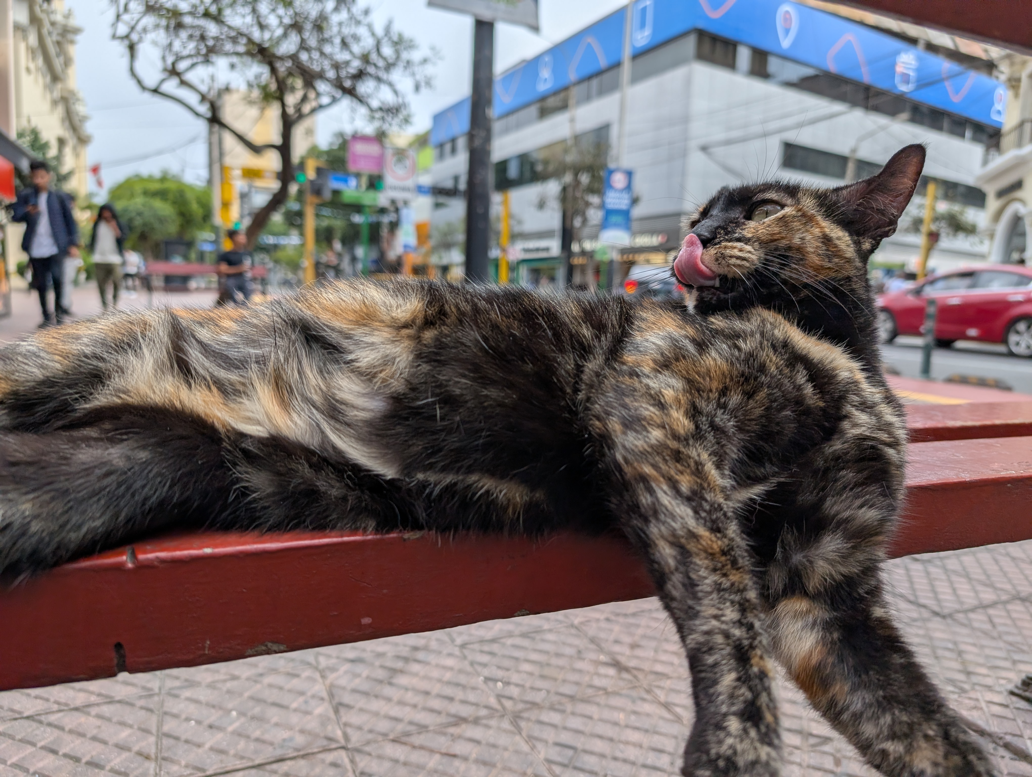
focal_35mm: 24
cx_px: 516
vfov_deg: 56.9
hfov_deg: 71.5
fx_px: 717
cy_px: 388
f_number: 1.68
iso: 21
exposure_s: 1/1143
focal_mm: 6.9
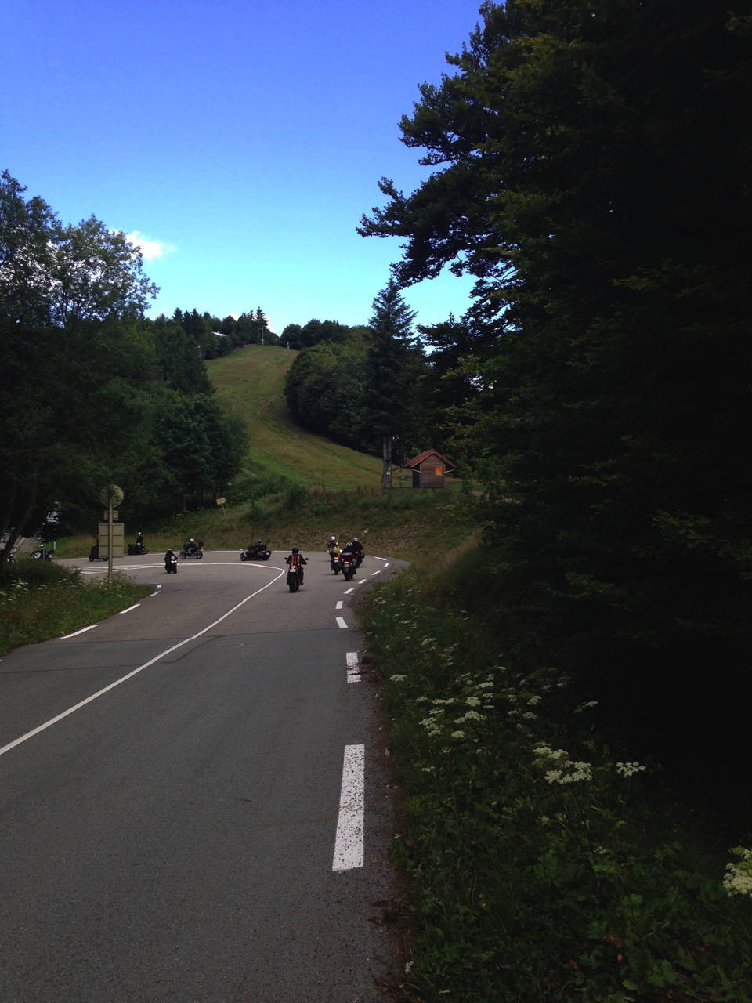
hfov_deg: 42.9
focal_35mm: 33
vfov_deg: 55.4
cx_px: 376
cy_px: 502
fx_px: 956
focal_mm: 4.12
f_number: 2.4
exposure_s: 1/471
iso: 50
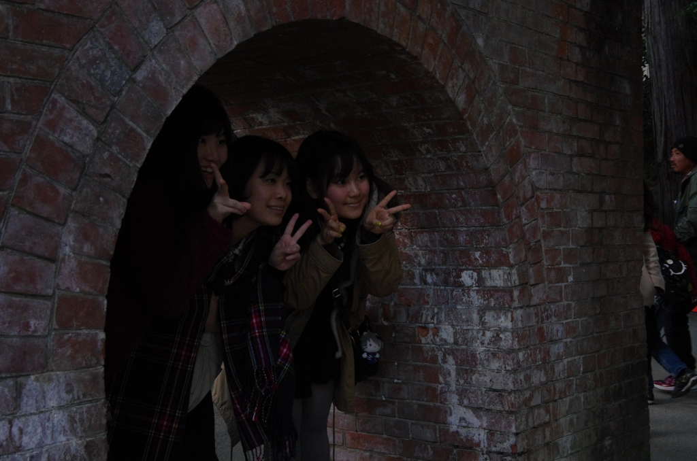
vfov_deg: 29.1
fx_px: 889
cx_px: 348
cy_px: 230
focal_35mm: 46
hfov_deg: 42.8
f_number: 10
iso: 3200
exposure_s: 1/200
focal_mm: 31
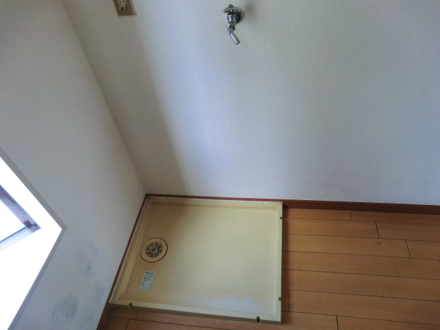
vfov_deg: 56.8
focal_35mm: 24
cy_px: 165
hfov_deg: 71.6
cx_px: 220
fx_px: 305
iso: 160
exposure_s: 1/60
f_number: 3.2
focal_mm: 4.3
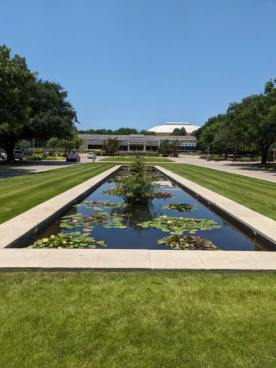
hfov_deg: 51.4
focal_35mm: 27
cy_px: 184
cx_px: 138
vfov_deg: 65.3
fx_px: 287
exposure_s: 1/5848
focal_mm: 4.38
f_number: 1.73
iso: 67
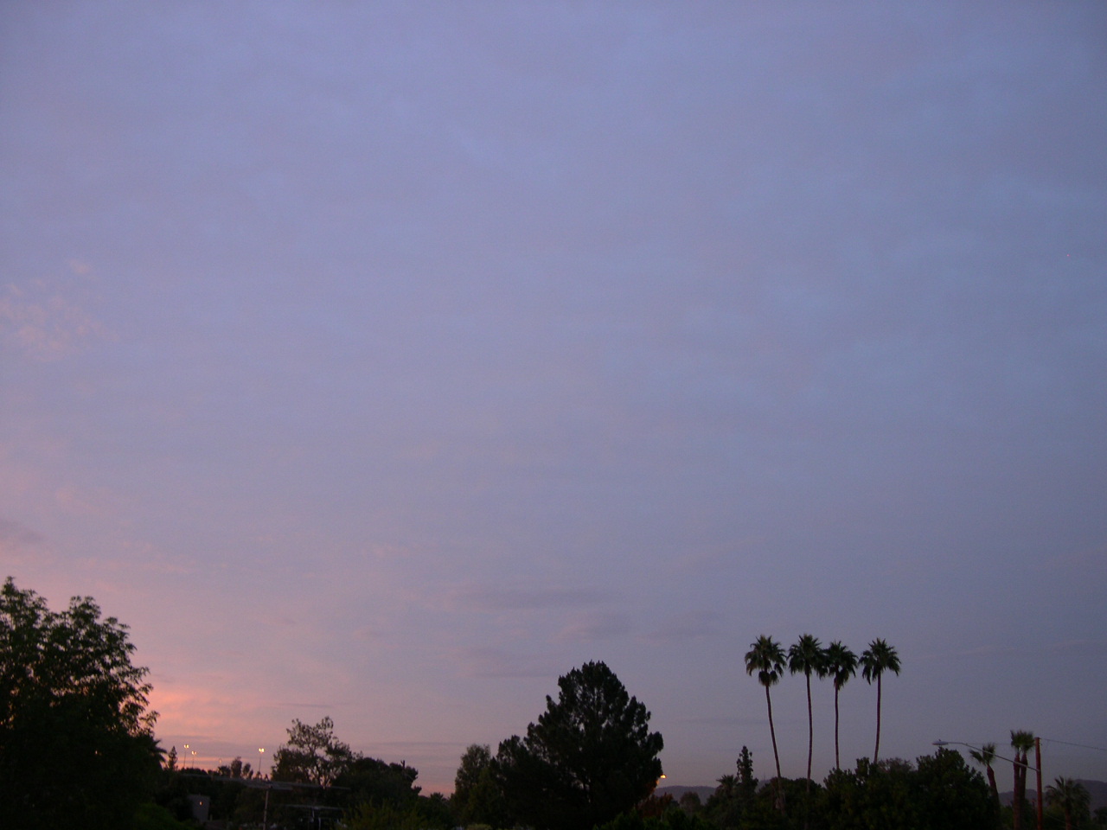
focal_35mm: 38
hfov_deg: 49.0
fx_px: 1215
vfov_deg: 37.7
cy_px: 415
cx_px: 554
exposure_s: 1/8.6
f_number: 2.8
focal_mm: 8
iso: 100
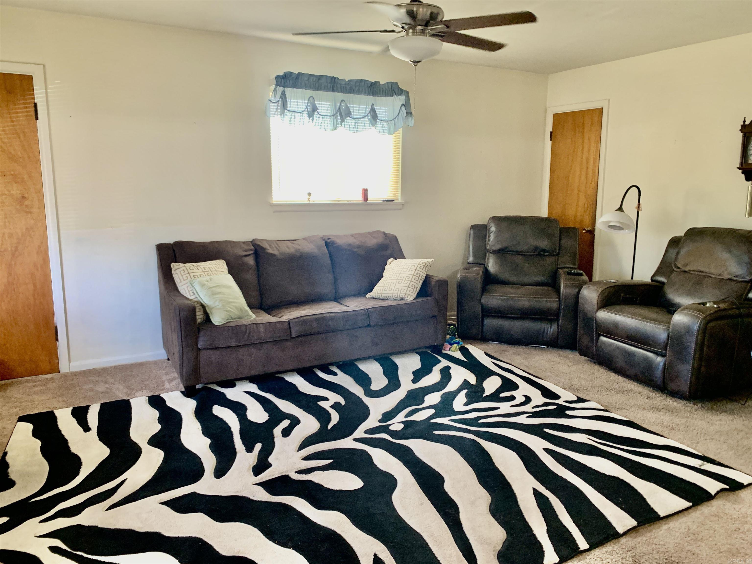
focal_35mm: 26
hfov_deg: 67.3
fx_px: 565
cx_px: 376
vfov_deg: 53.1
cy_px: 282
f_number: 1.8
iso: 200
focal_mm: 4.25
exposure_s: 1/60
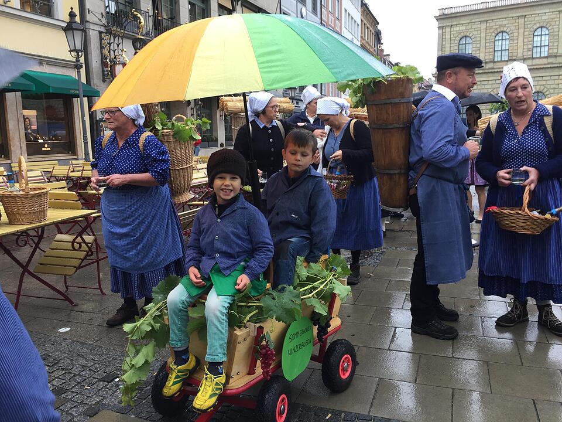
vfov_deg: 48.2
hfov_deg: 61.7
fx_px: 471
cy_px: 211
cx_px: 281
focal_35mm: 29
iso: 32
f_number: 2.2
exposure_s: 1/103
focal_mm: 4.15
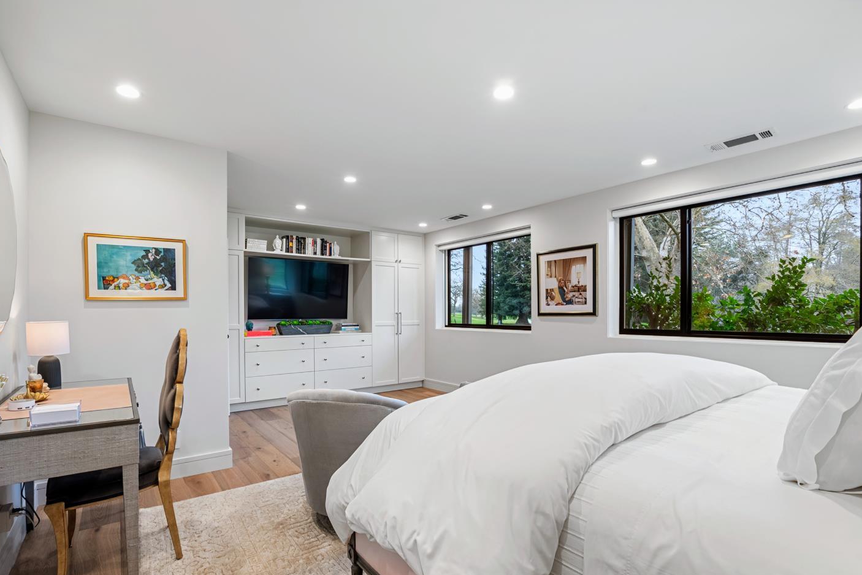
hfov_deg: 96.7
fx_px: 383
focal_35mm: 16
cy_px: 306
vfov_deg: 73.7
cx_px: 416
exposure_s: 1/2
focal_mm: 10
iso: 320
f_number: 9
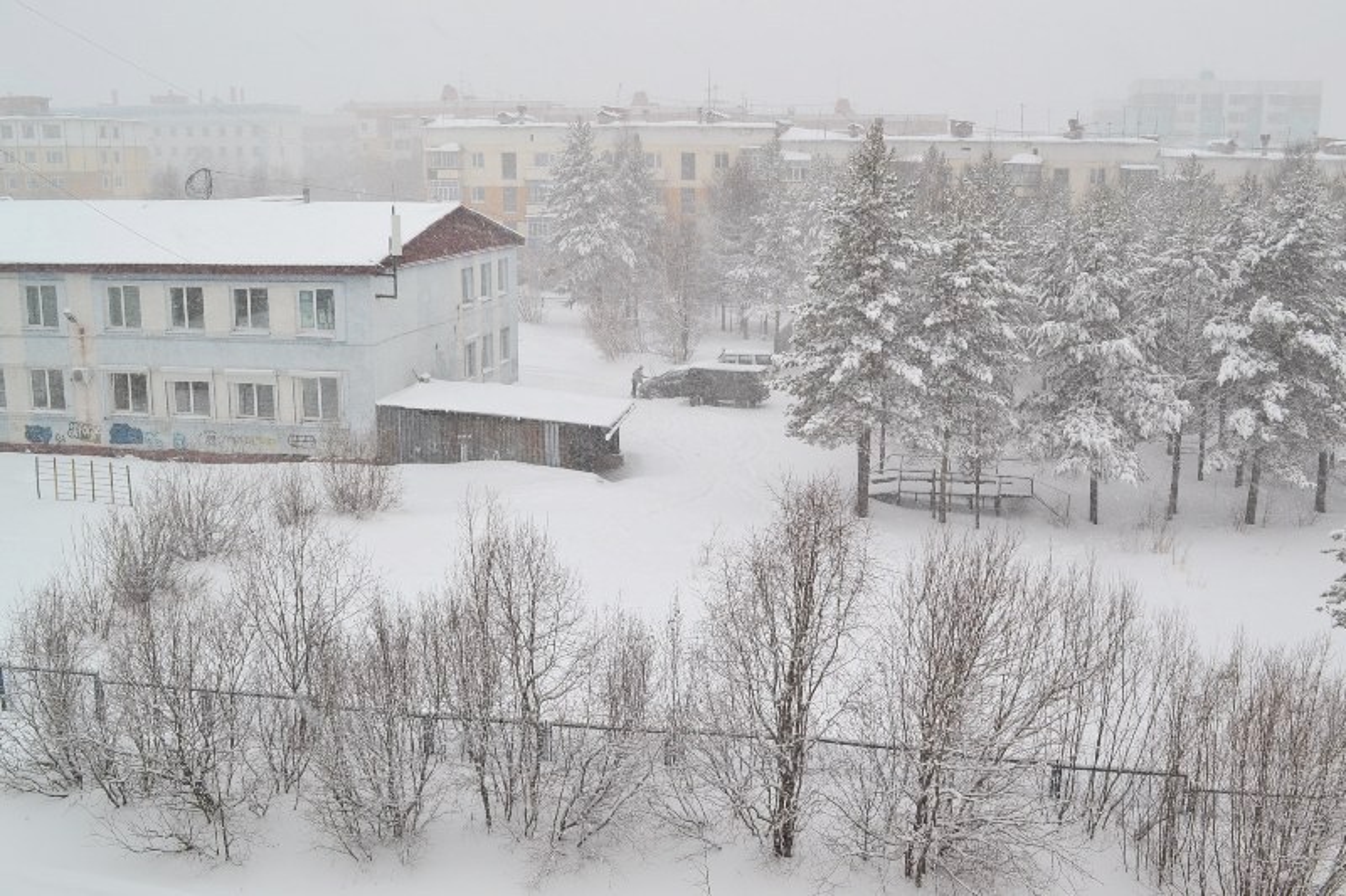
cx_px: 673
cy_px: 448
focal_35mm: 36
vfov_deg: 36.9
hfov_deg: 53.1
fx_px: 1346
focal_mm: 24
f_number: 10
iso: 400
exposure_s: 1/200
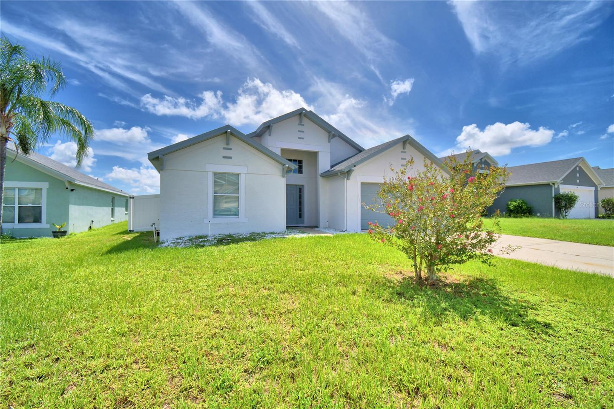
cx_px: 307
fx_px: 256
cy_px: 204
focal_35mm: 15
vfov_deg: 77.3
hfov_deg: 100.4
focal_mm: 10
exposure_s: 1/1600
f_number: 4.5
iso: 100
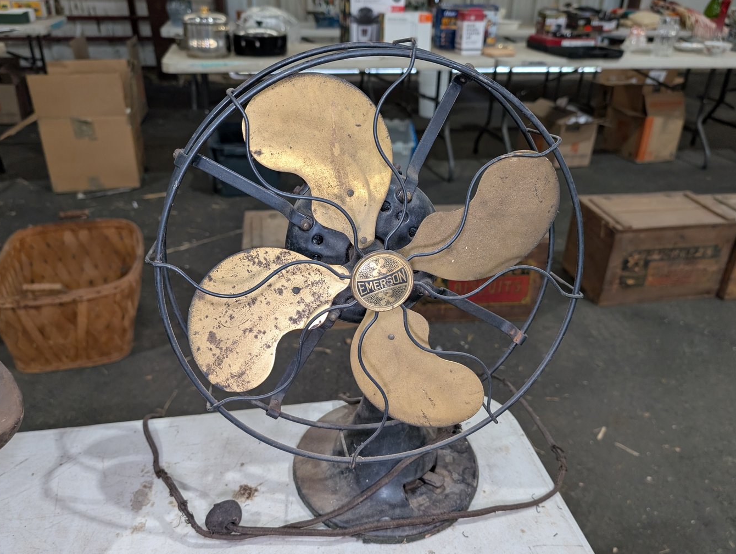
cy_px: 281
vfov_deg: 51.5
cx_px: 362
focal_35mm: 27
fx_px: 575
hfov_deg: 65.2
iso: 468
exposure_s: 1/228
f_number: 1.68
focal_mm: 6.9
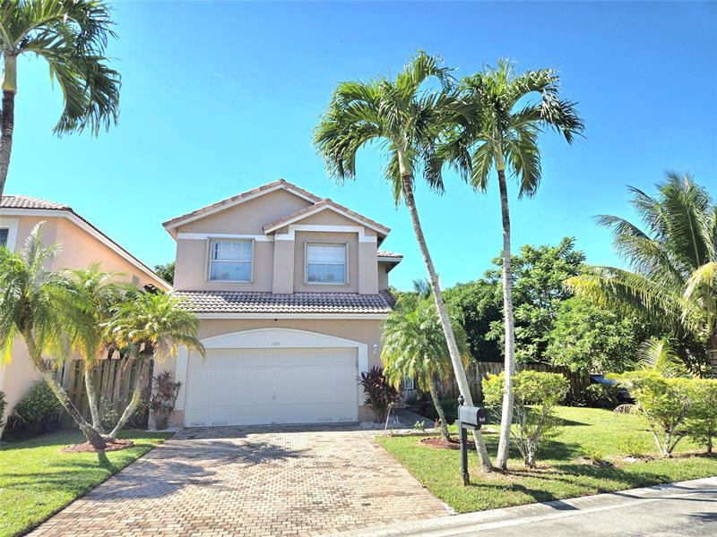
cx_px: 358
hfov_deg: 73.9
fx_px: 476
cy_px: 268
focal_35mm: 23
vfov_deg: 58.9
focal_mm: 5.4
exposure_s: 1/1667
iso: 25
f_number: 1.8
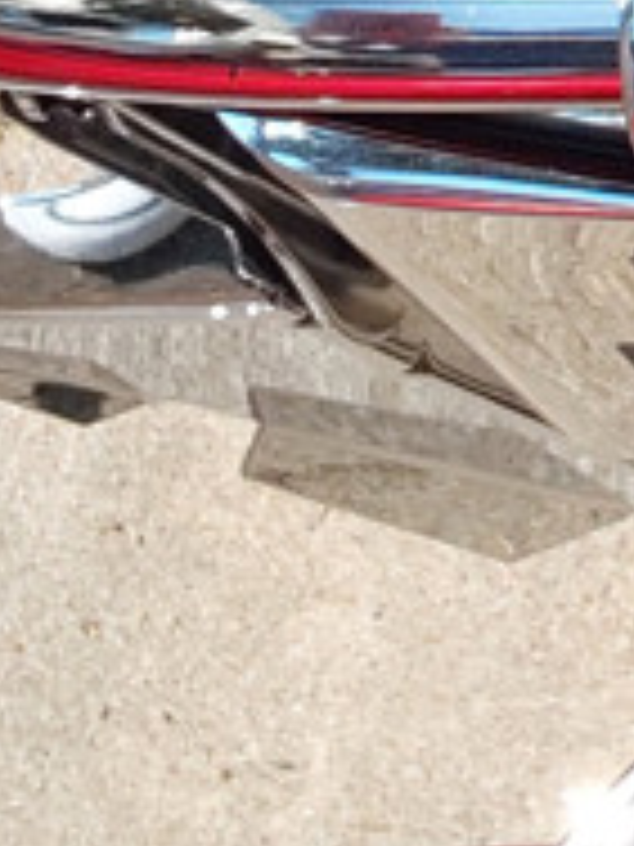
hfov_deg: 9.0
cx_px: 1034
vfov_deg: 11.9
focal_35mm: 159
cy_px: -412
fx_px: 3883
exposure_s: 1/1464
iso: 50
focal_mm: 2.91
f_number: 1.9
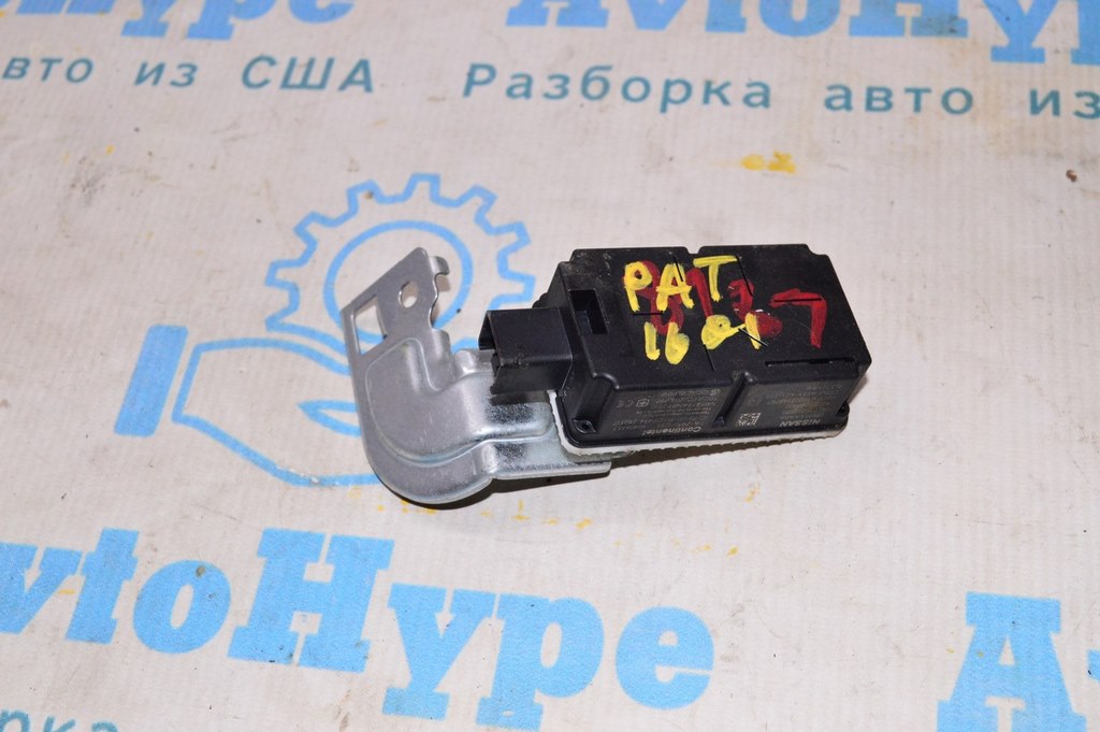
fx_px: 1557
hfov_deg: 38.9
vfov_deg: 26.4
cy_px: 366
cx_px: 550
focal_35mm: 51
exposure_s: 1/200
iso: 1600
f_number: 8
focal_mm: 34
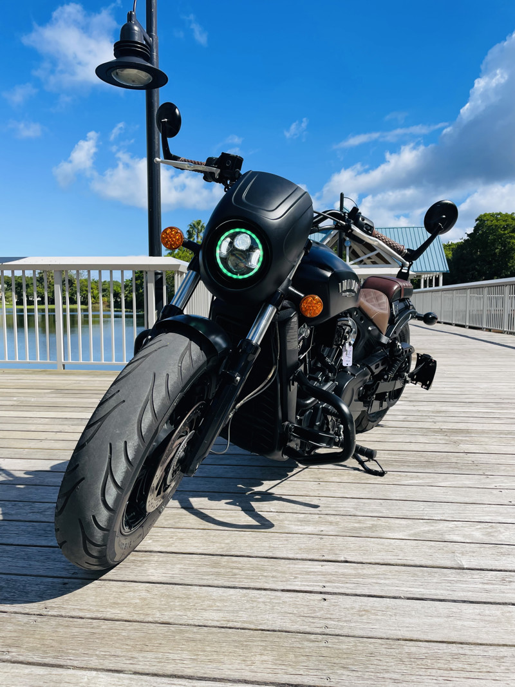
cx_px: 258
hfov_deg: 53.1
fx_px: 516
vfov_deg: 67.3
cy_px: 344
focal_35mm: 26
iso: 32
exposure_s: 1/3205
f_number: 1.6
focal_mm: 4.2
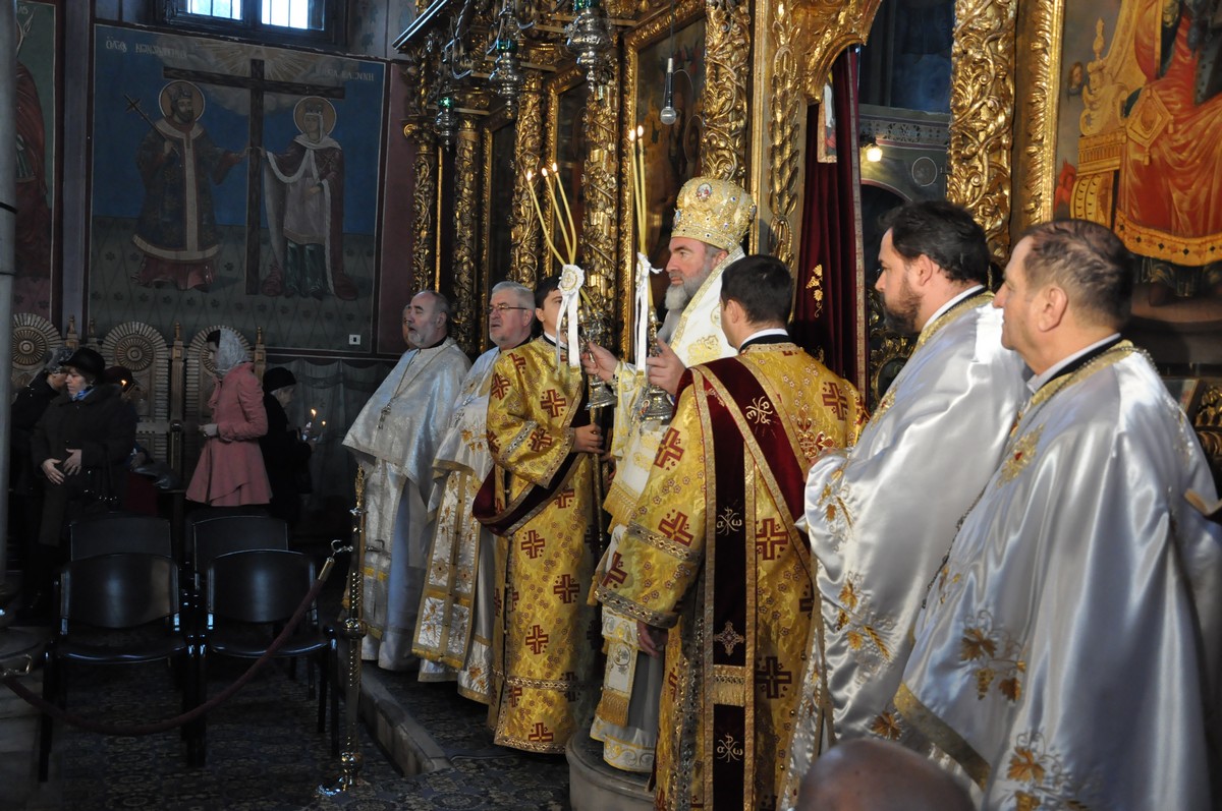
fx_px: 1424
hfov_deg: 46.4
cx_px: 611
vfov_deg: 31.8
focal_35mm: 42
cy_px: 406
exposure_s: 1/200
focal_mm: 28
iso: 1600
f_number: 4
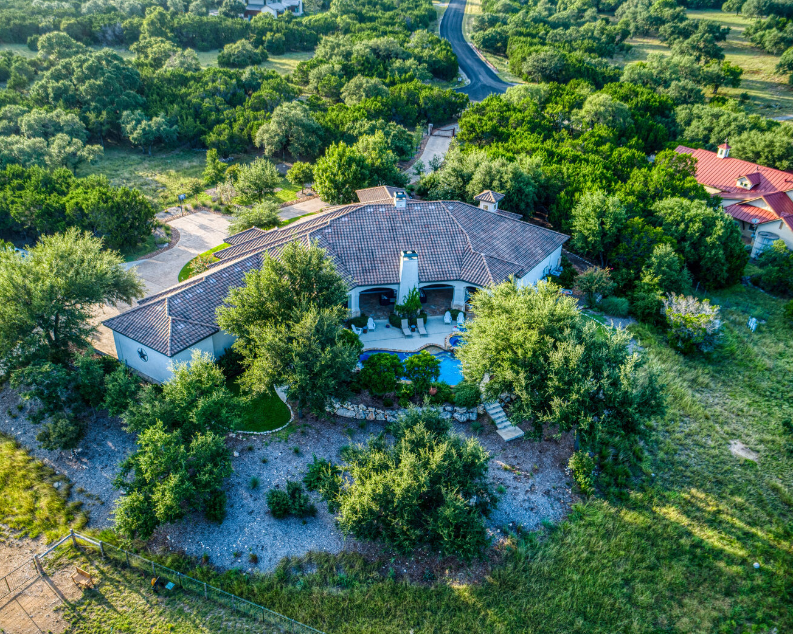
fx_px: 657
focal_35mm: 28
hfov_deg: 62.2
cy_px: 315
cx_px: 371
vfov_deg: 51.5
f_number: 3.2
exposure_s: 1/50
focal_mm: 8.8
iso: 100
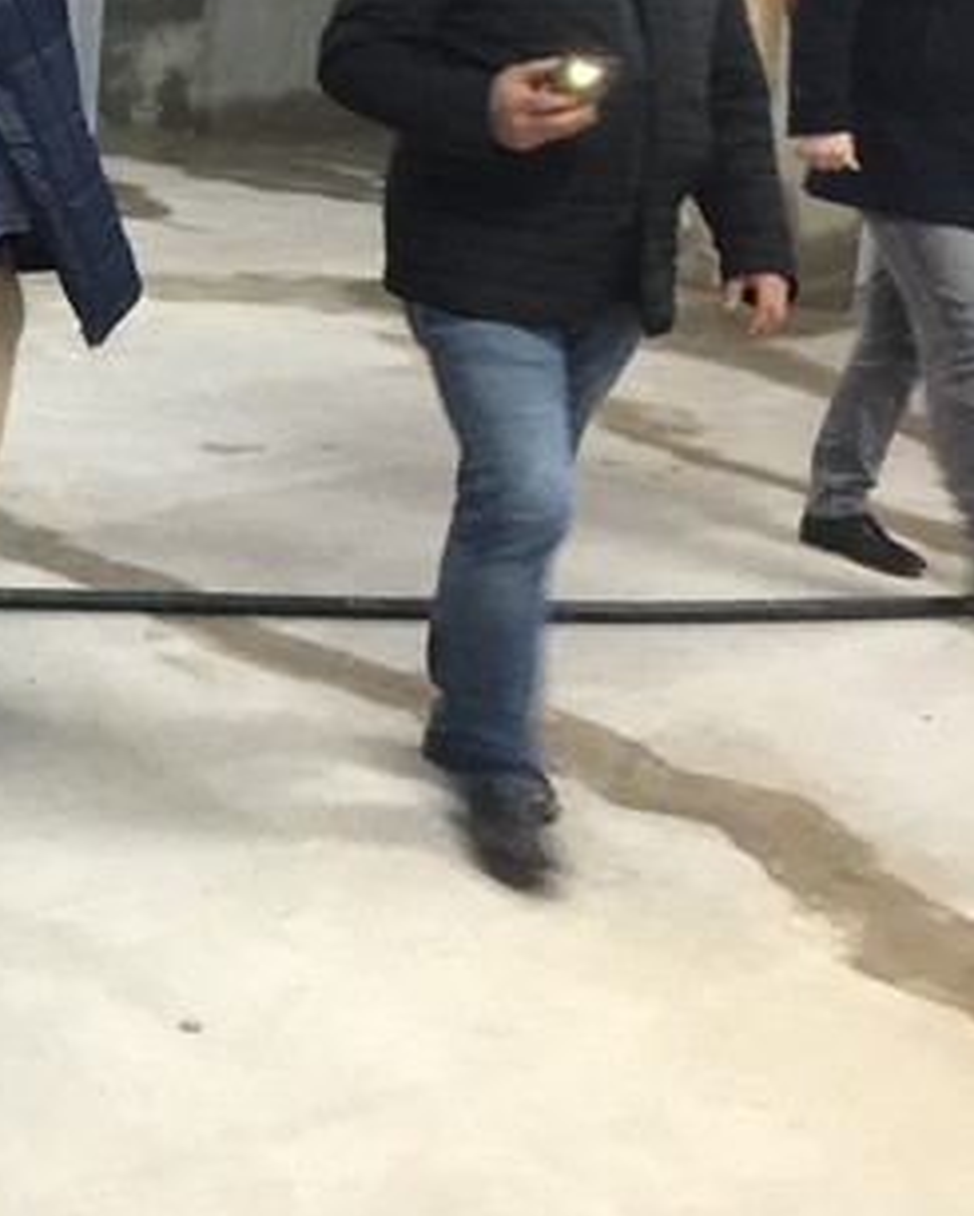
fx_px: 2233
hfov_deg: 21.8
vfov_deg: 29.9
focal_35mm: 62
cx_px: -350
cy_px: 282
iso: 125
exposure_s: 1/8
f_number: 2.2
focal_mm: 4.15
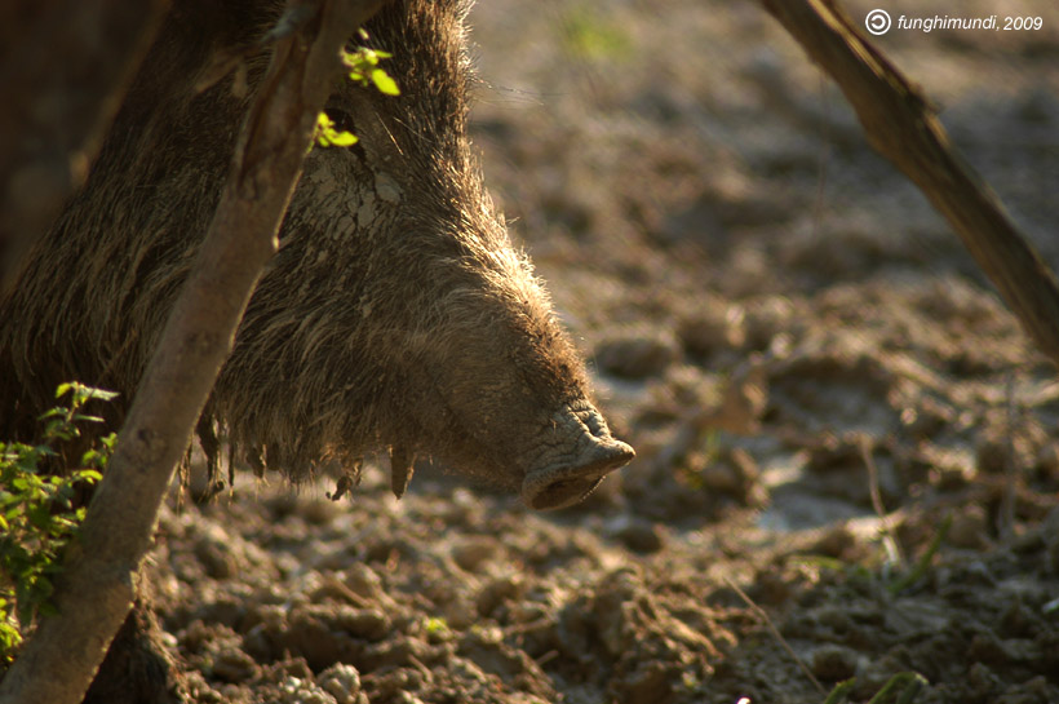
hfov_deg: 4.6
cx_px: 530
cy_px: 352
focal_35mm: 450
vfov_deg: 3.0
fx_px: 13224
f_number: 5.6
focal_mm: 300
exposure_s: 1/125
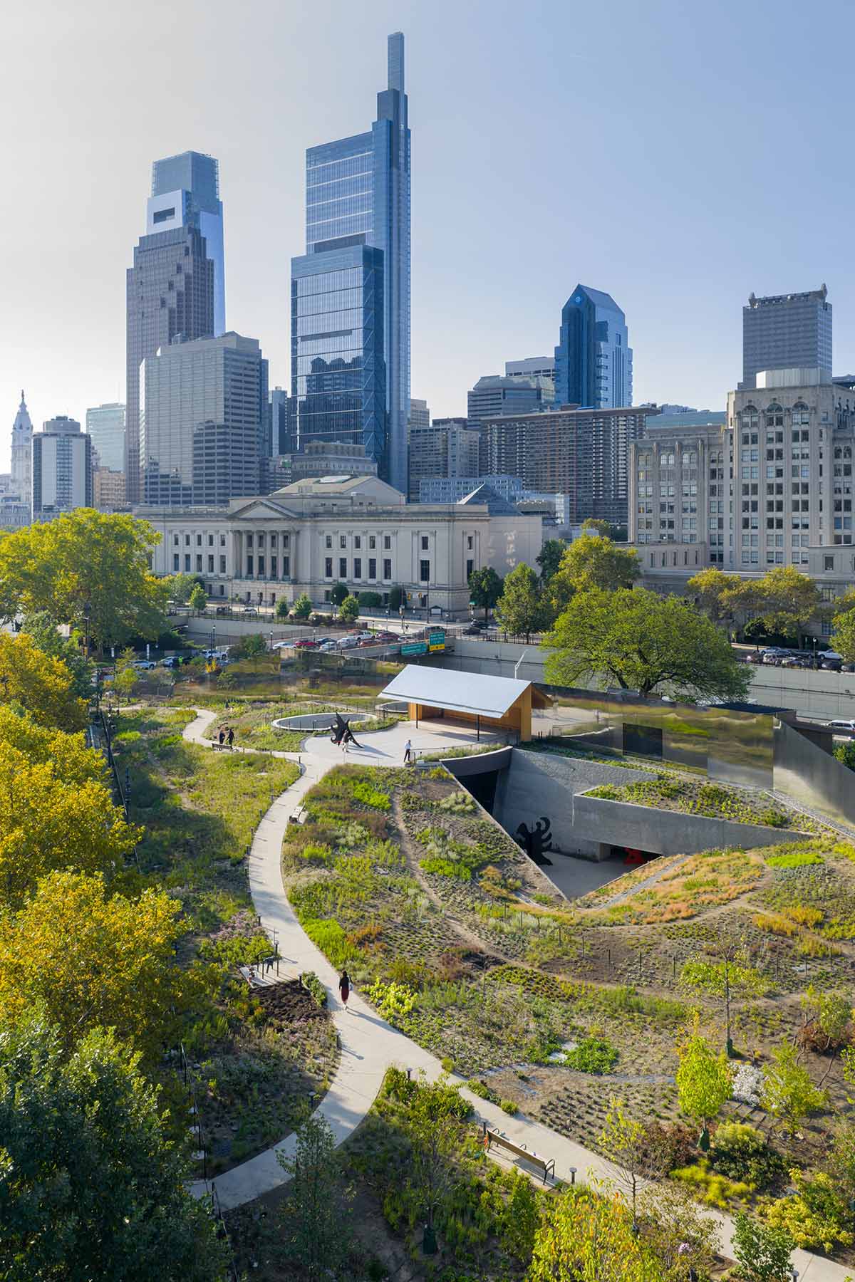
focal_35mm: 28
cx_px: 428
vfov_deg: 65.5
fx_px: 997
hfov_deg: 46.4
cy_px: 641
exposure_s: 1/60
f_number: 6.3
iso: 100
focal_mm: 14.45
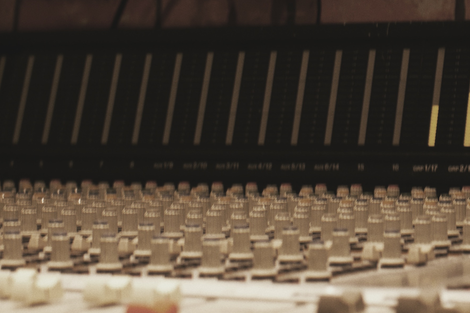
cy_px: -14
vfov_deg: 9.4
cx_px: 553
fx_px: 1893
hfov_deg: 13.8
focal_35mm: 145
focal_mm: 43
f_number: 5
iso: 200
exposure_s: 1/8
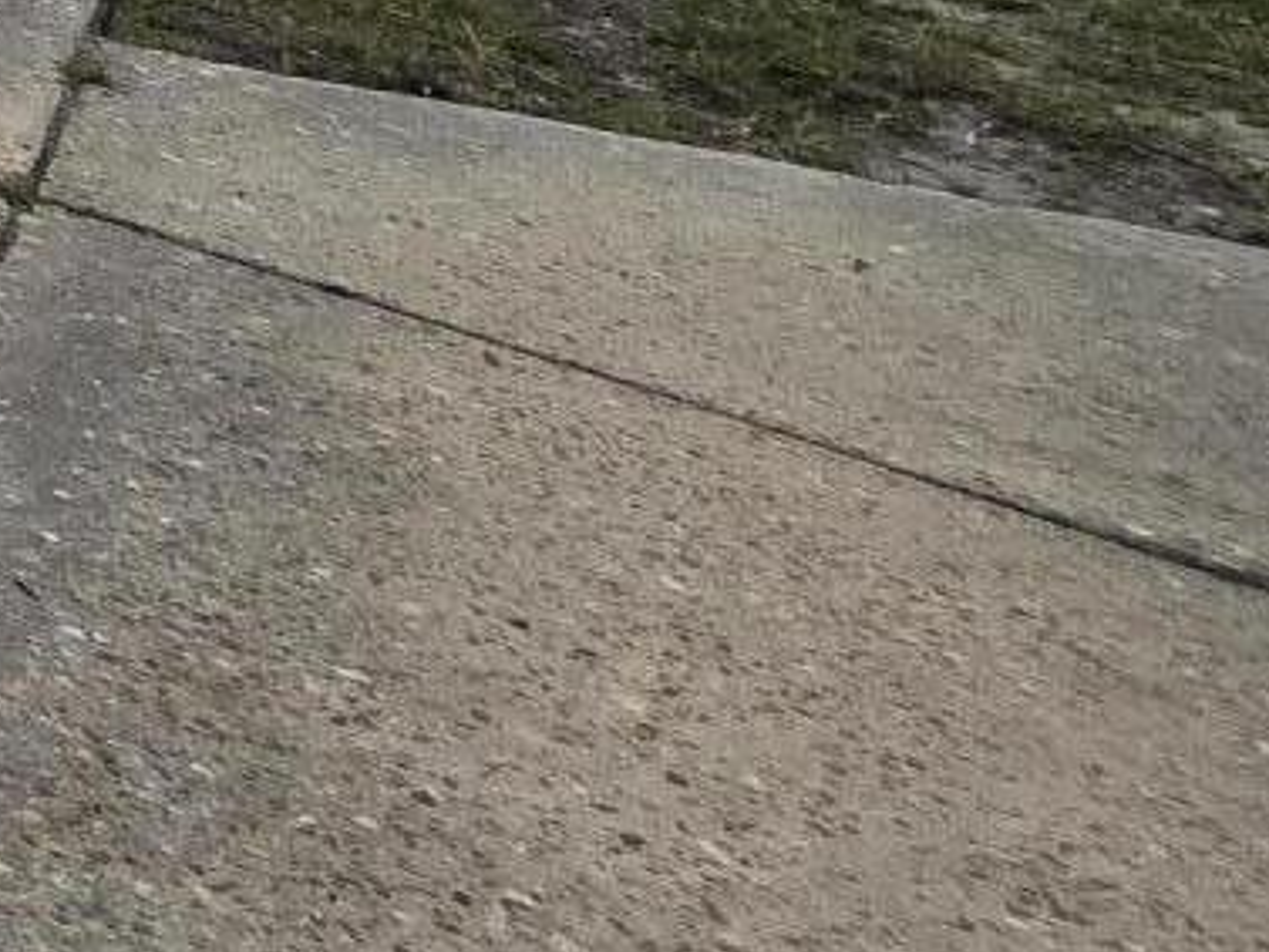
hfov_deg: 13.5
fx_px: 2530
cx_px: -2073
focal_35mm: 69
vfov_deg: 15.3
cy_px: -1147
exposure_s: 1/4517
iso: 50
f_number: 2.2
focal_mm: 2.2
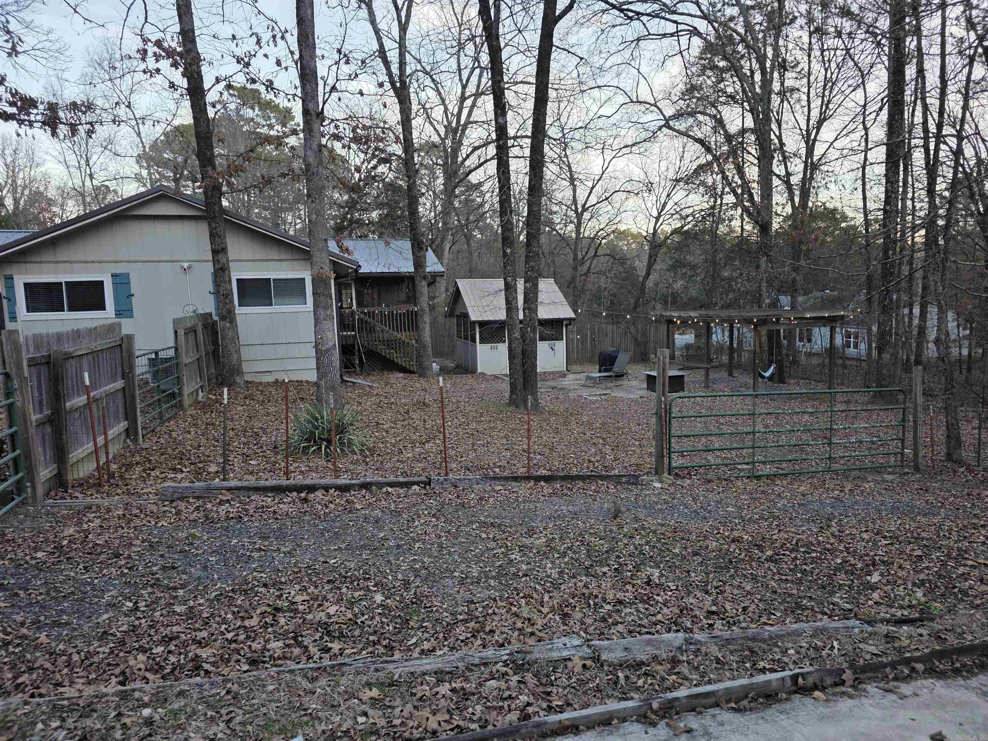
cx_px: 494
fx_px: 656
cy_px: 370
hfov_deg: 73.9
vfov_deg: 58.9
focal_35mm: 23
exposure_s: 1/180
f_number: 1.7
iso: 50
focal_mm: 6.3
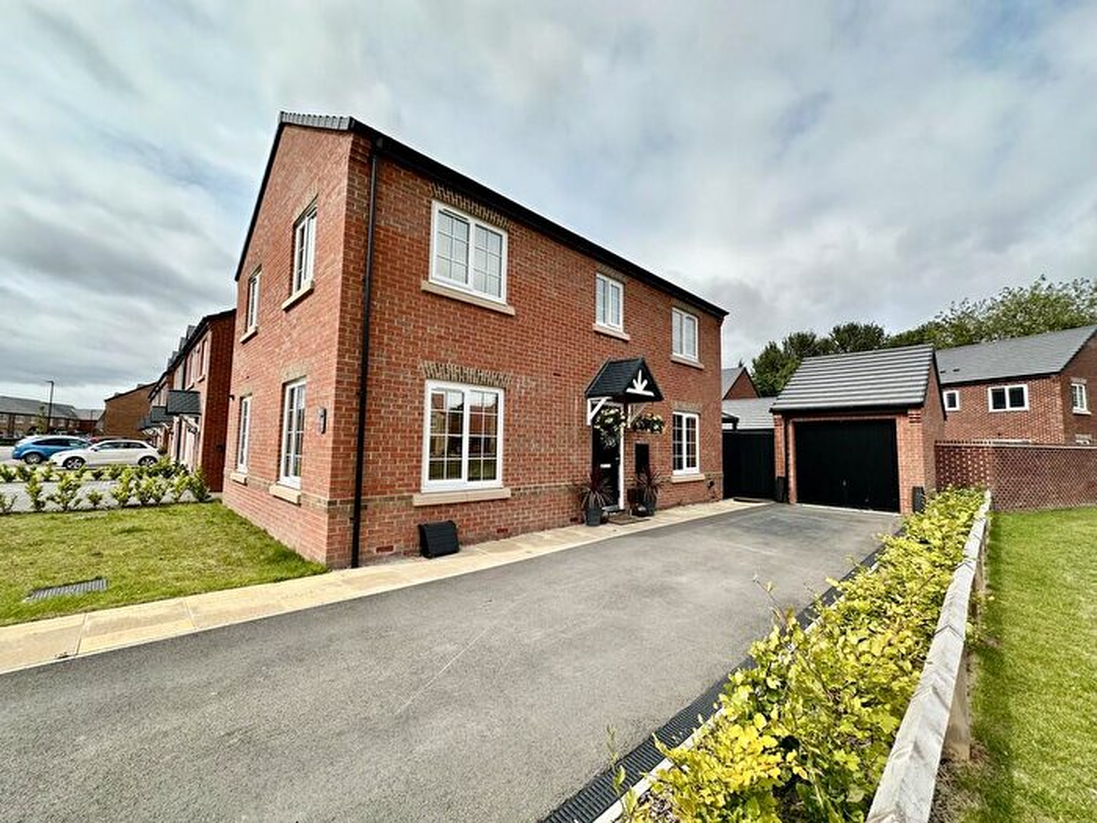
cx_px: 548
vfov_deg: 85.7
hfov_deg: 102.1
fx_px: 444
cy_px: 412
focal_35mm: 14
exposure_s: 1/1103
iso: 40
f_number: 2.2
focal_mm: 2.22
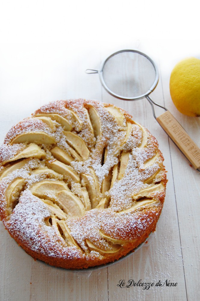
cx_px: 100
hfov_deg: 28.0
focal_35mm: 48
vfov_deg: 41.1
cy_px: 150
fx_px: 401
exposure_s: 1/60
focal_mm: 32
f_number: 5
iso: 400
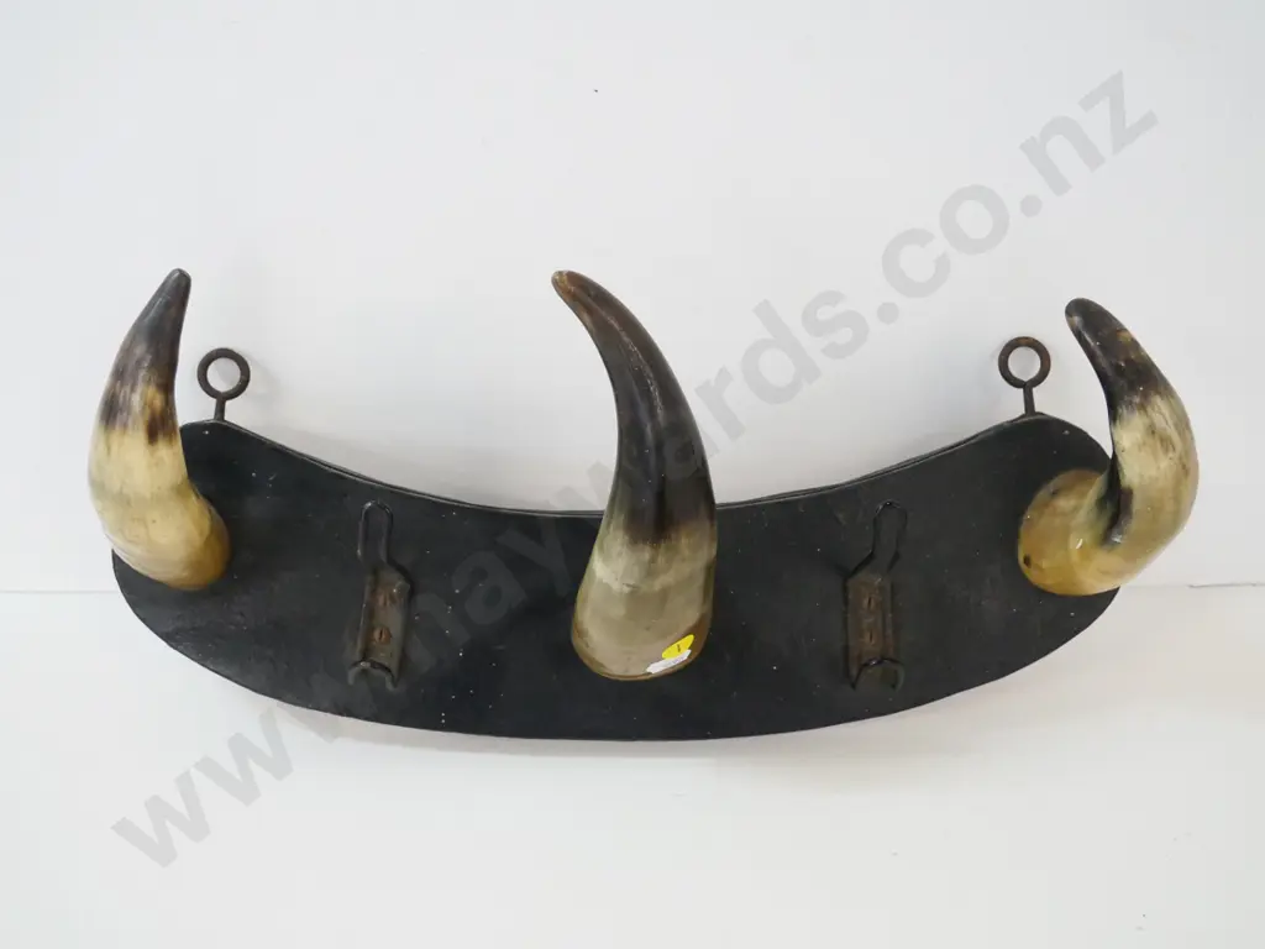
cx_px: 632
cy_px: 474
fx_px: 1608
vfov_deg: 32.9
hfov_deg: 42.9
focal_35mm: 44
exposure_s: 1/80
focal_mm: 22
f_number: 5
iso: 1600
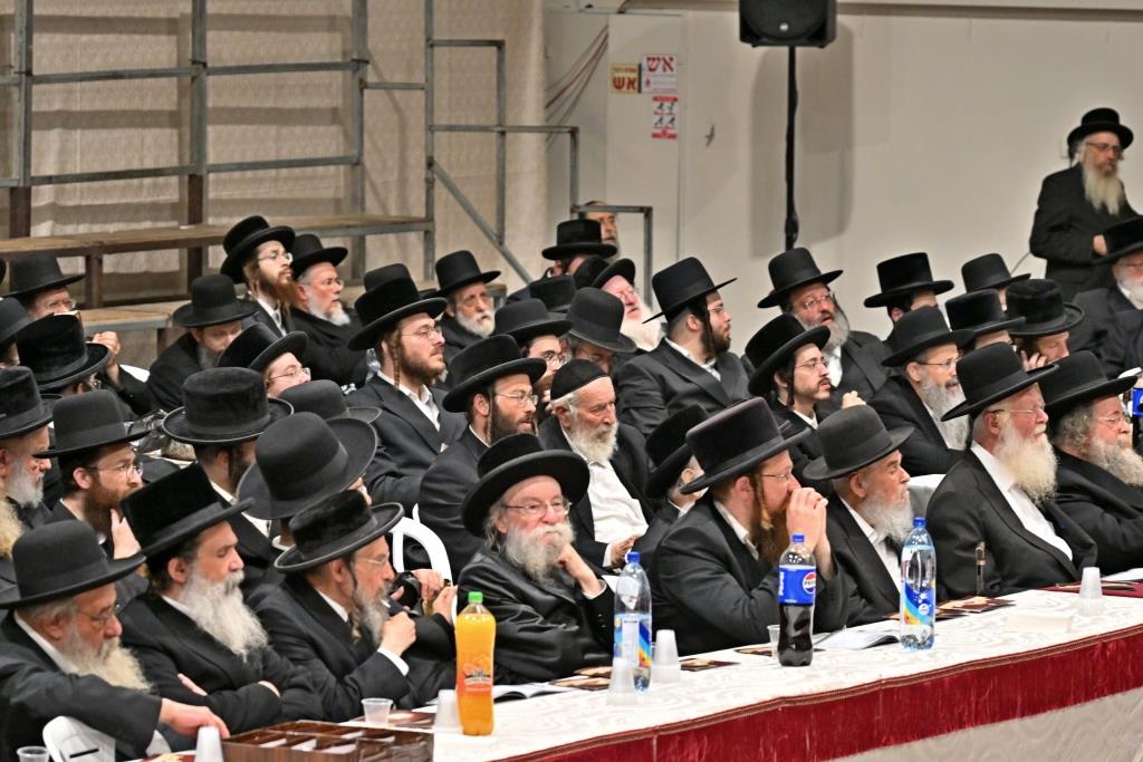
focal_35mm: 180
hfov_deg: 11.4
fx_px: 5715
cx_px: 572
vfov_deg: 7.6
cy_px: 381
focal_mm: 120
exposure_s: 1/200
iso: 1250
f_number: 4
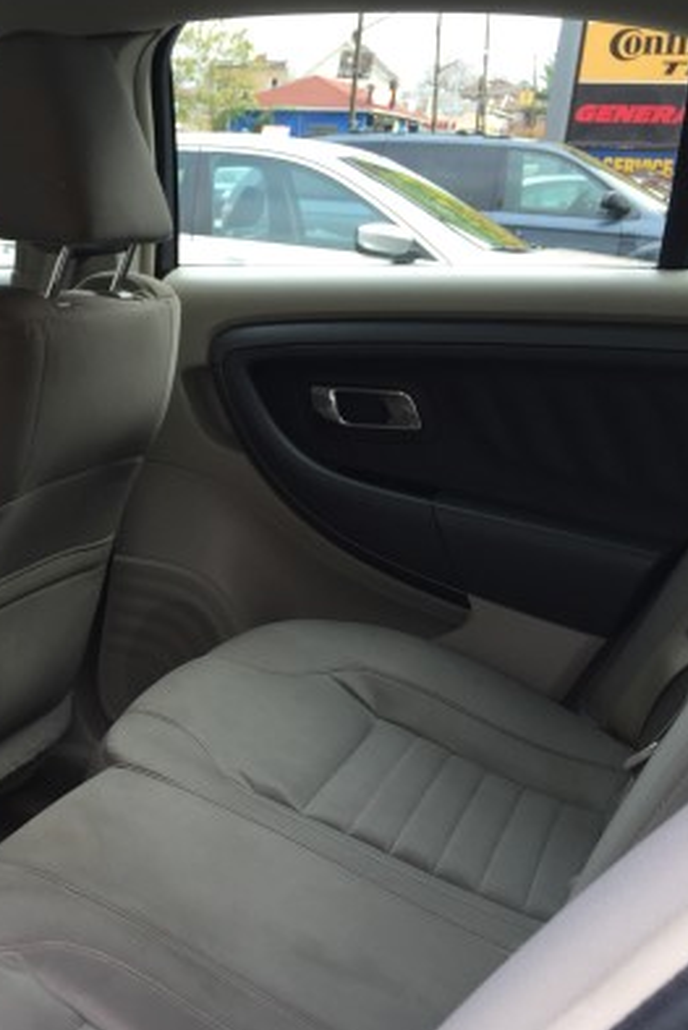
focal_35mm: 49
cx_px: -81
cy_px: 591
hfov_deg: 25.4
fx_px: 1403
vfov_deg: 40.2
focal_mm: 4.15
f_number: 2.2
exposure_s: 1/154
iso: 32
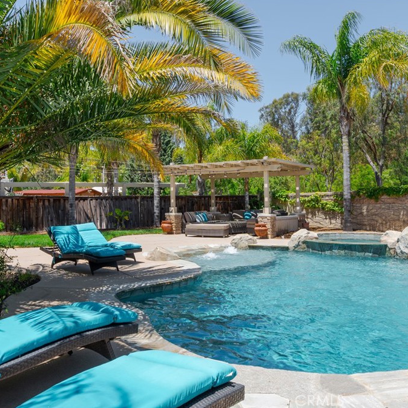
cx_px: 202
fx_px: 413
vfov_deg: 52.5
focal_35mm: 31
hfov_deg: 52.5
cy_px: 202
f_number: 8
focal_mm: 16
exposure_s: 1/250
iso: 100
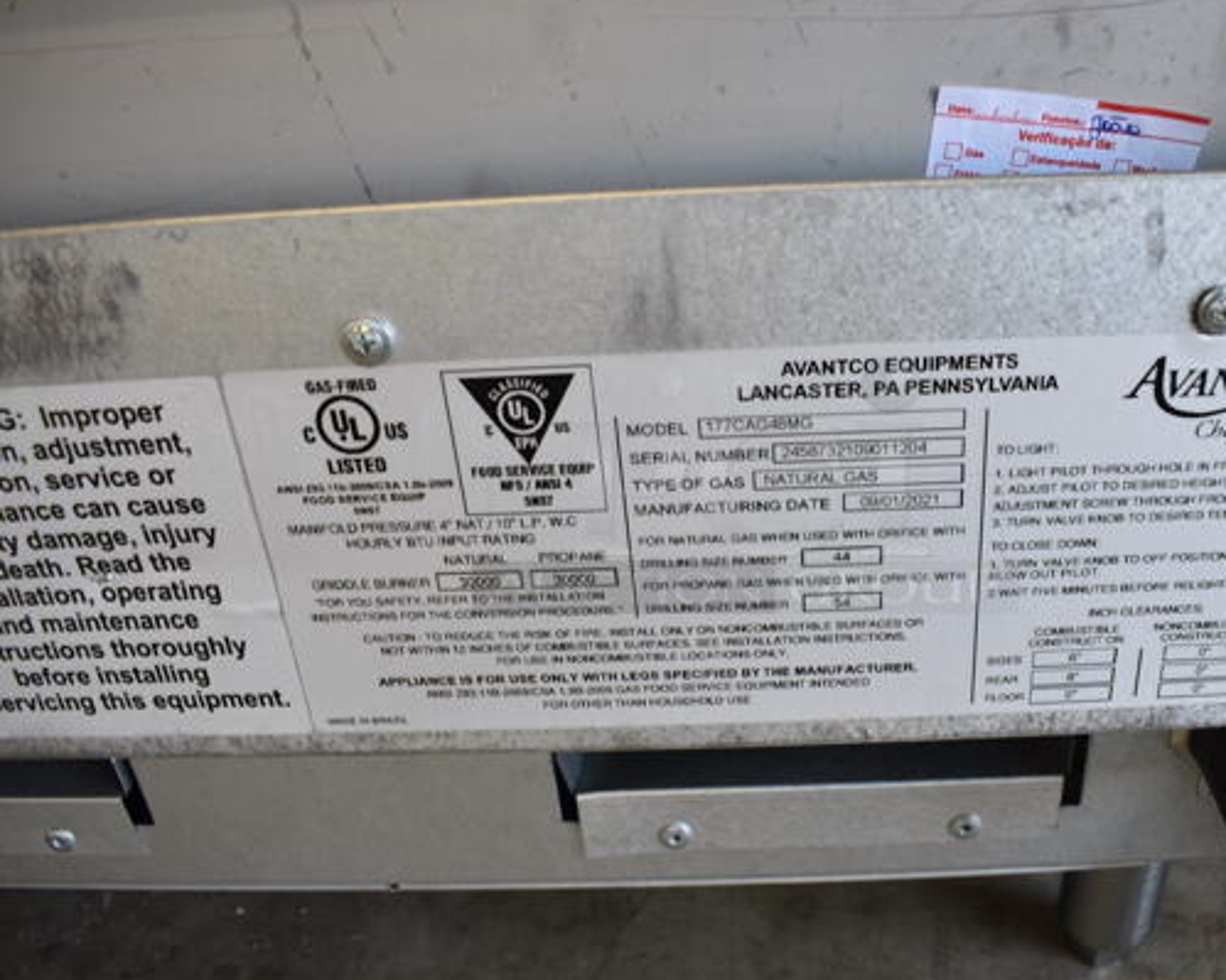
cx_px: 747
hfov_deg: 56.7
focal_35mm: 31
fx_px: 1125
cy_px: 484
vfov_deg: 47.1
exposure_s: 1/60
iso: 450
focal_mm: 18
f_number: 5.6
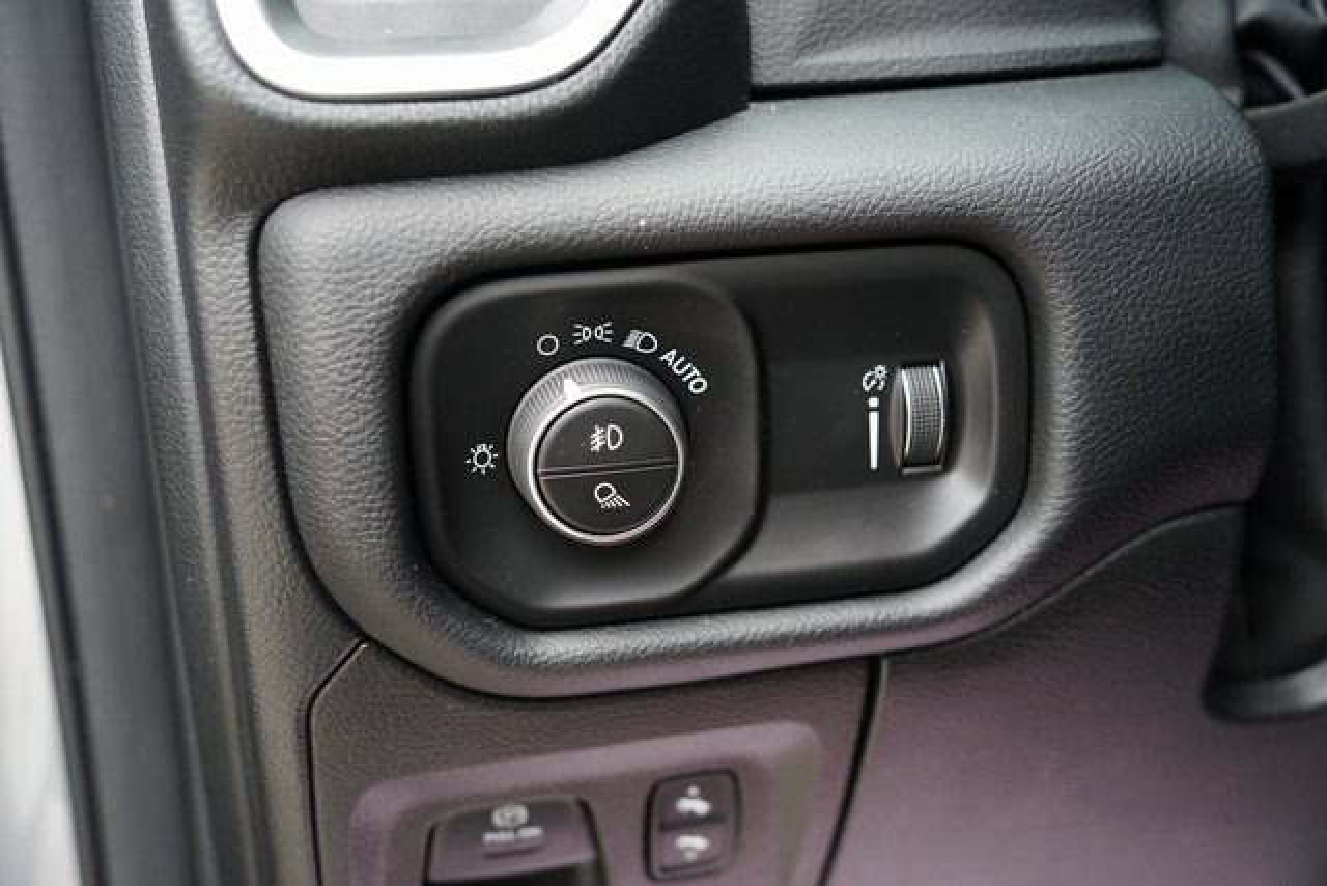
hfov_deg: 46.4
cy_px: 443
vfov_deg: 31.9
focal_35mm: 42
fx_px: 1548
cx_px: 664
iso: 1000
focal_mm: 42
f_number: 4
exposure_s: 1/60
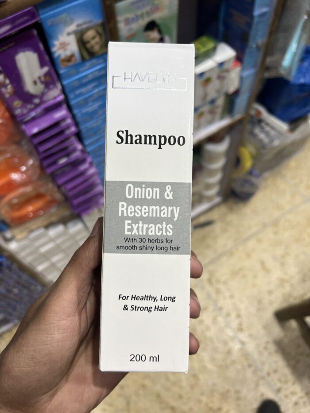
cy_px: 206
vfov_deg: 67.3
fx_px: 310
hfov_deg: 53.1
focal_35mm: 26
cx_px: 155
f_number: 1.5
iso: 64
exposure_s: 1/100
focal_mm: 5.7
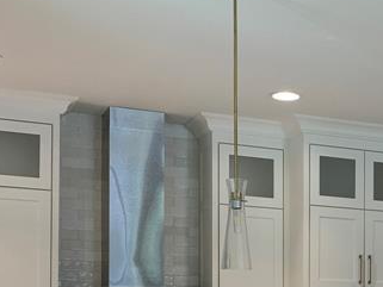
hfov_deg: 22.7
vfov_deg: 17.0
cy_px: 344
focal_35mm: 83
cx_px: 377
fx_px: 919
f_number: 1.8
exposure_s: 1/60
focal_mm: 4.25
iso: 64
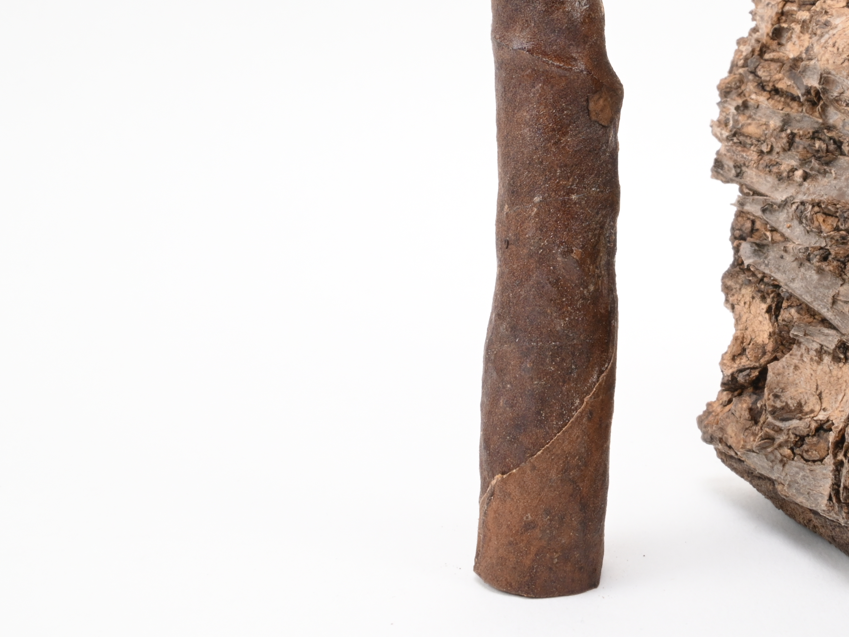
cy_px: 204
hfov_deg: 35.0
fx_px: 1327
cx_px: 594
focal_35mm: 54
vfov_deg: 26.8
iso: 640
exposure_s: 1/15
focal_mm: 24.5
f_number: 22
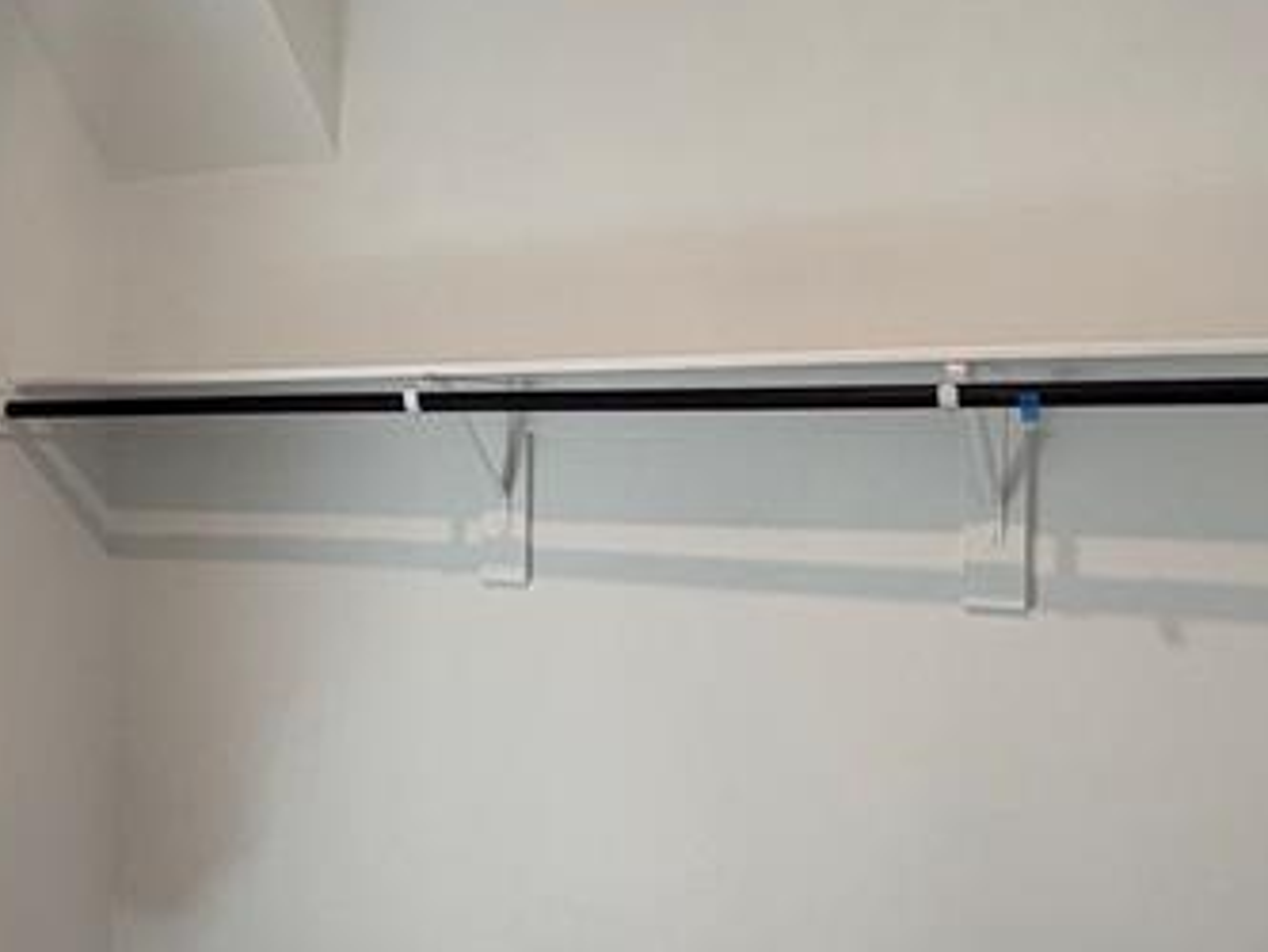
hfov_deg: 43.0
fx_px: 1576
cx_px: 381
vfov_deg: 33.6
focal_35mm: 43
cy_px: 499
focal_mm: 2.22
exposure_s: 1/120
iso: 160
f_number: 2.2
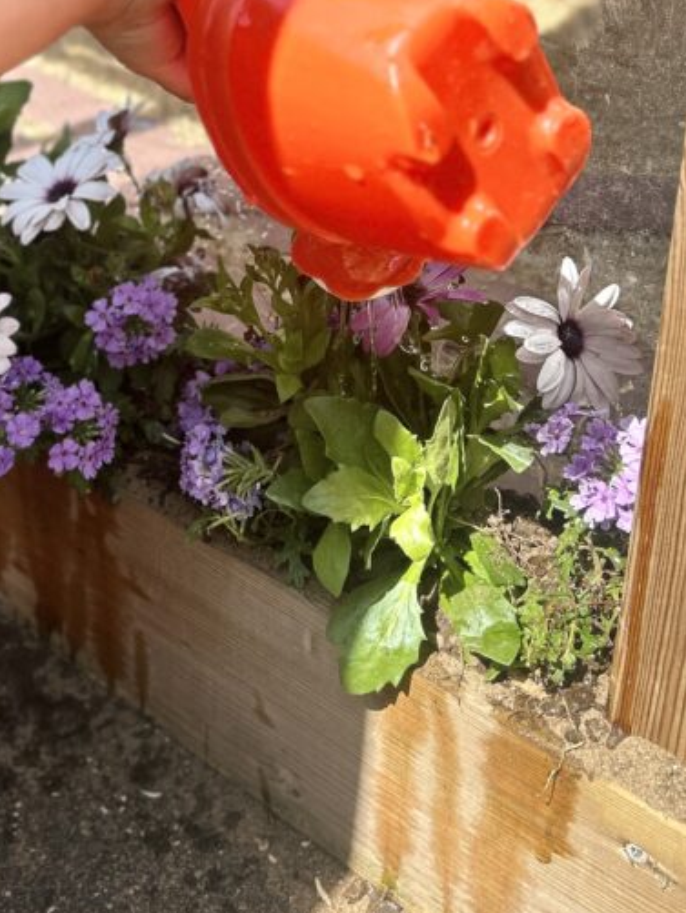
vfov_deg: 34.6
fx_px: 1399
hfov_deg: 27.4
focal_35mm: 53
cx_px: 253
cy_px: 140
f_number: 1.5
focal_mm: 5.7
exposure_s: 1/1252
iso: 50
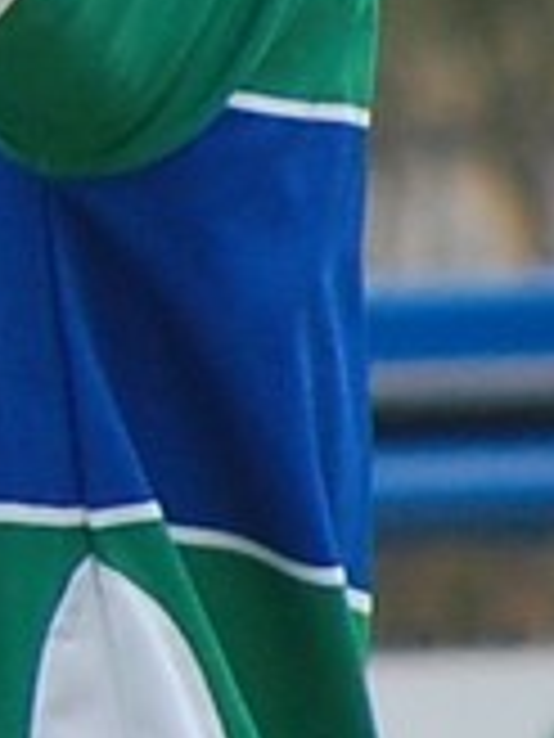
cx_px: -971
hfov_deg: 0.8
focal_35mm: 1798
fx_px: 38367
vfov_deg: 1.1
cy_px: 288
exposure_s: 1/500
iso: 400
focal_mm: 200
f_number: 5.6
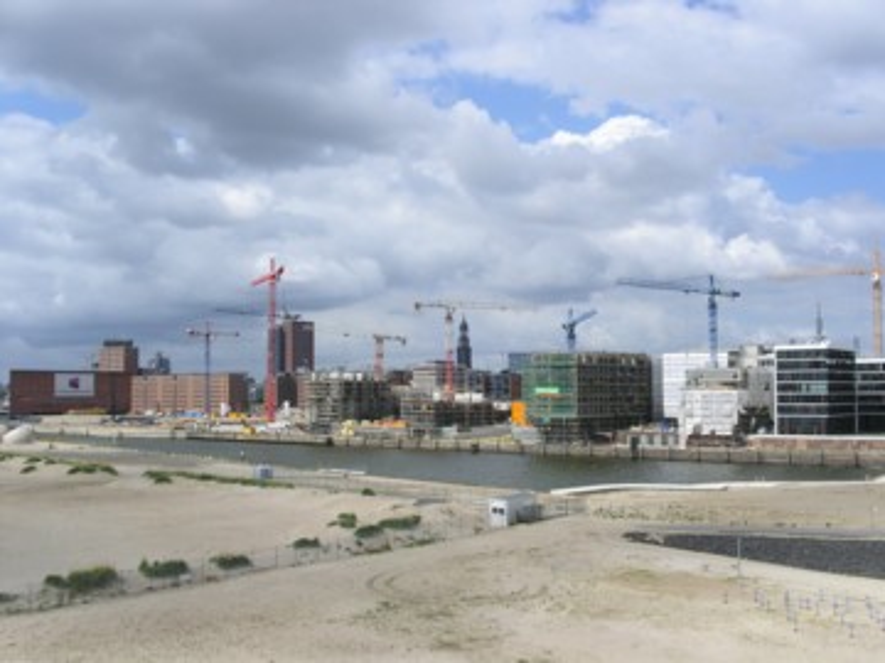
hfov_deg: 49.0
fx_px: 972
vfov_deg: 37.7
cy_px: 332
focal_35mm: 38
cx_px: 442
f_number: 5.6
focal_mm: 7.8
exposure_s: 1/750
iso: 100
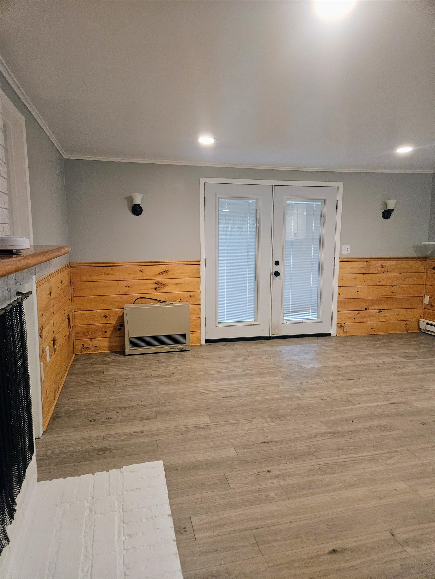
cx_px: 218
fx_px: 385
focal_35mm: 23
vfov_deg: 73.9
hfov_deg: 58.9
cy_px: 290
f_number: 1.8
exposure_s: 1/120
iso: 640
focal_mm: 5.4
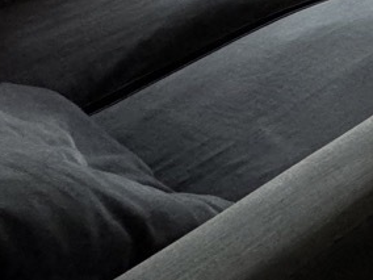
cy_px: -300
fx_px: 679
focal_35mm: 63
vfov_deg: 16.7
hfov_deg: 16.6
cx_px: 837
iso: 250
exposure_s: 1/99
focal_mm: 2.22
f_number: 2.2
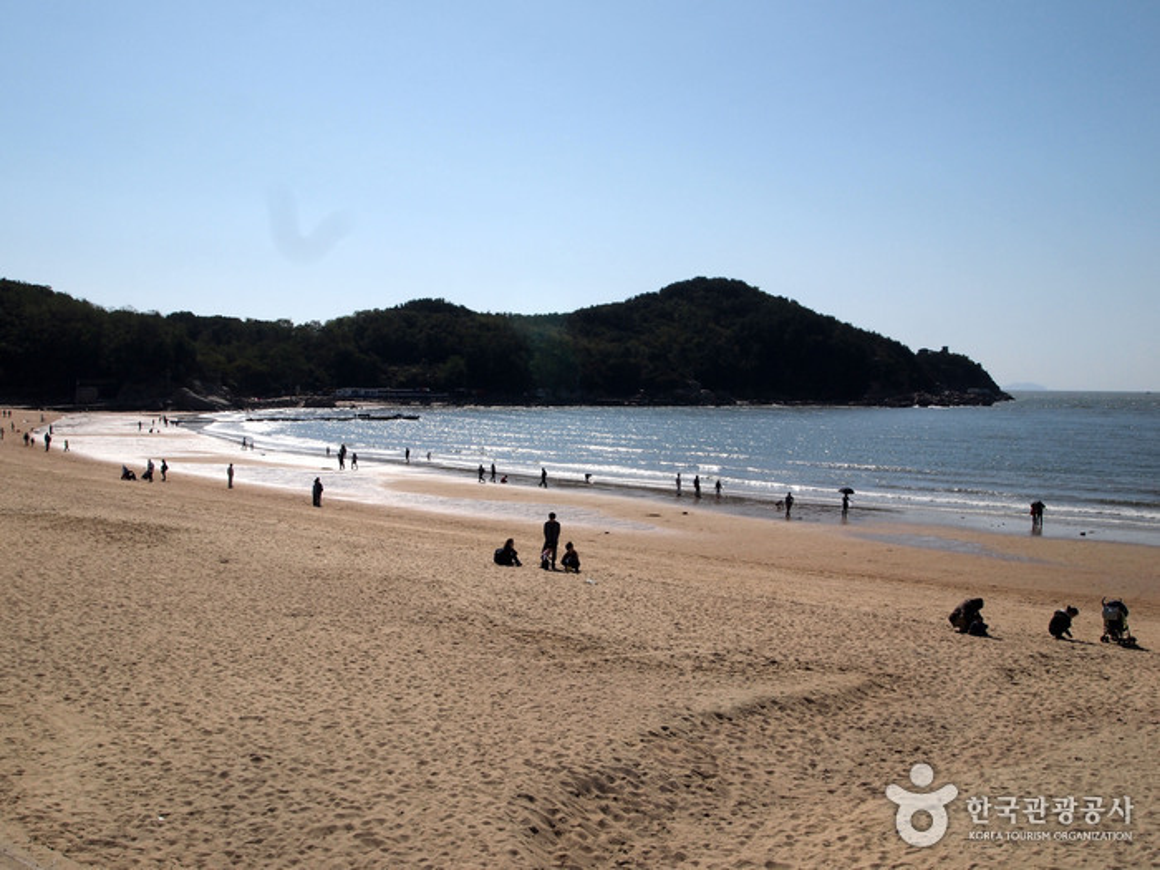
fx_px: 1206
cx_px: 580
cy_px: 435
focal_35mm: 36
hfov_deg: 51.4
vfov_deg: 39.7
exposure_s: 1/640
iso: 200
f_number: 11
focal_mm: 18
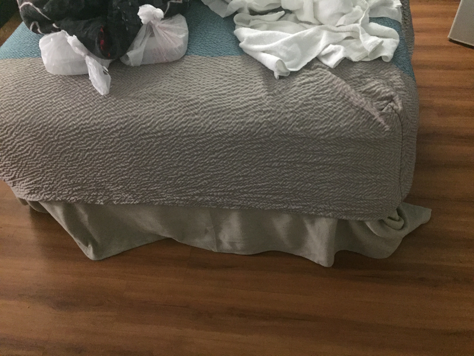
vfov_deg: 48.2
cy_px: 178
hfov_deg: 61.7
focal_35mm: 29
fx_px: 397
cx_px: 237
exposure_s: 1/17
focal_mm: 4.15
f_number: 2.2
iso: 400
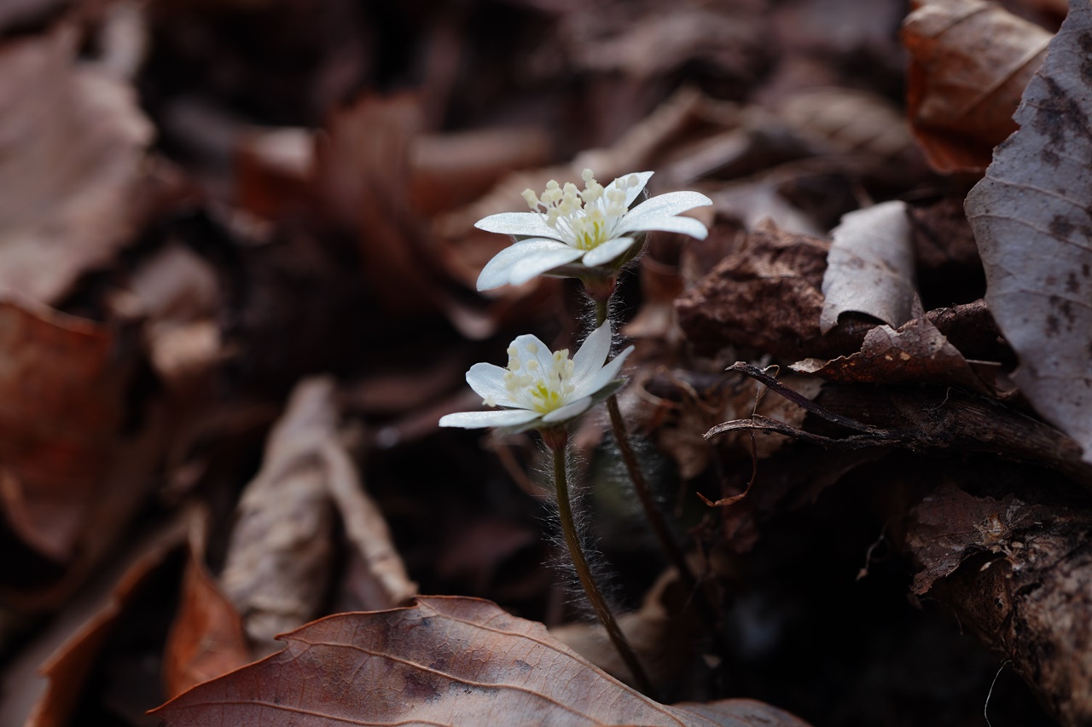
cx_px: 546
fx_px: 1365
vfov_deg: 29.9
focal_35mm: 45
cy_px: 364
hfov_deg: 43.6
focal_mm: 30
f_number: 5.6
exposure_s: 1/125
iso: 100
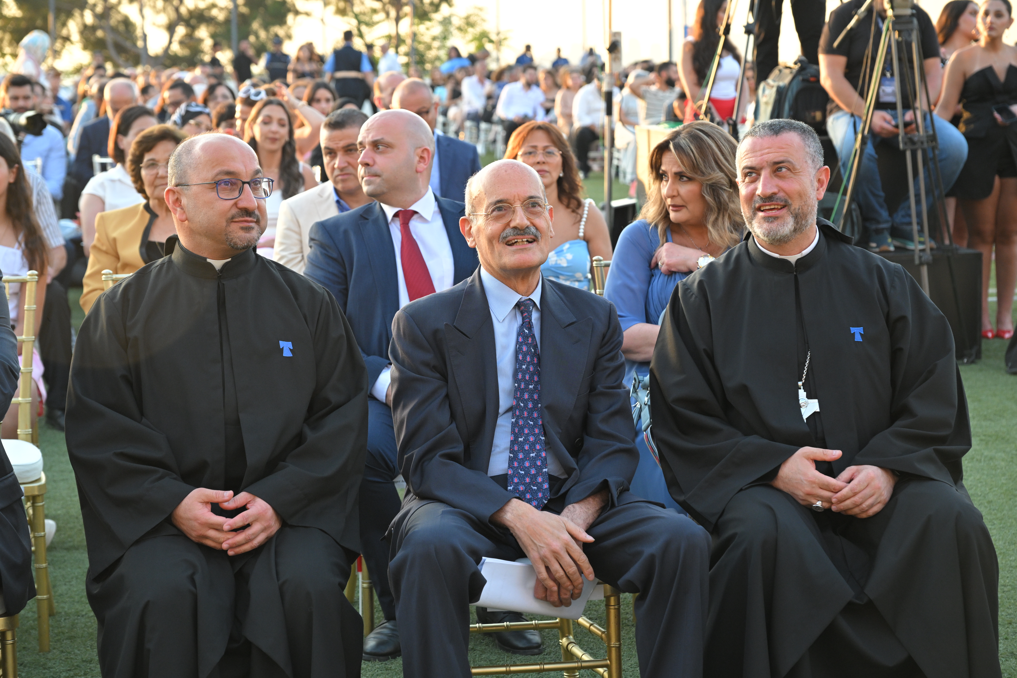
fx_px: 2232
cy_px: 339
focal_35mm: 79
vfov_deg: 17.3
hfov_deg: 25.7
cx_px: 508
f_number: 5.6
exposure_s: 1/250
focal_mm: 79
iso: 1250
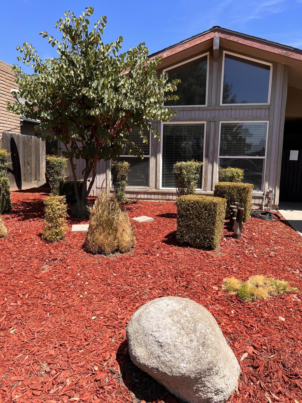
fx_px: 302
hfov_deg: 53.1
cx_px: 151
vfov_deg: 67.3
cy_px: 202
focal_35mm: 26
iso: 50
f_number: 1.5
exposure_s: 1/2299
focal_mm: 5.7
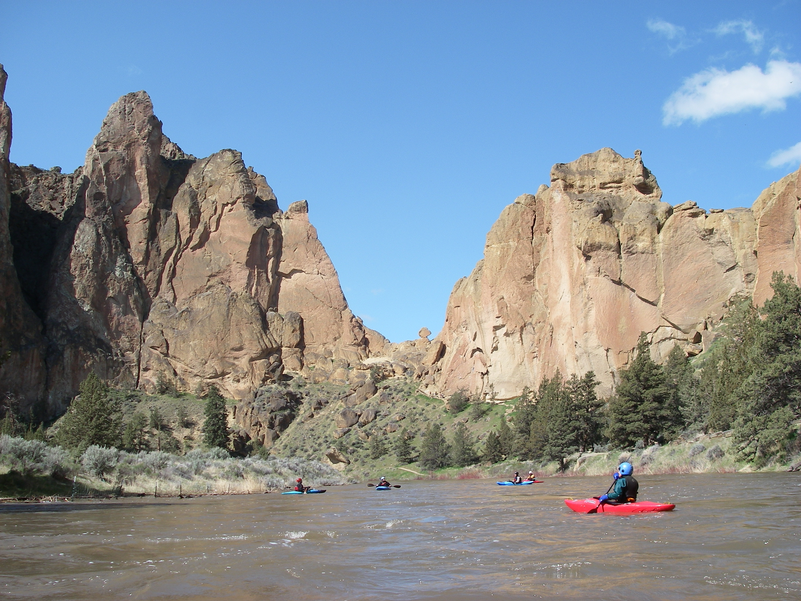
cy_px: 300
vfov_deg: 37.7
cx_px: 400
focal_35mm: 38
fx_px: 879
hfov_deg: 49.0
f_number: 6.6
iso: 64
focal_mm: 6.3
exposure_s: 1/160
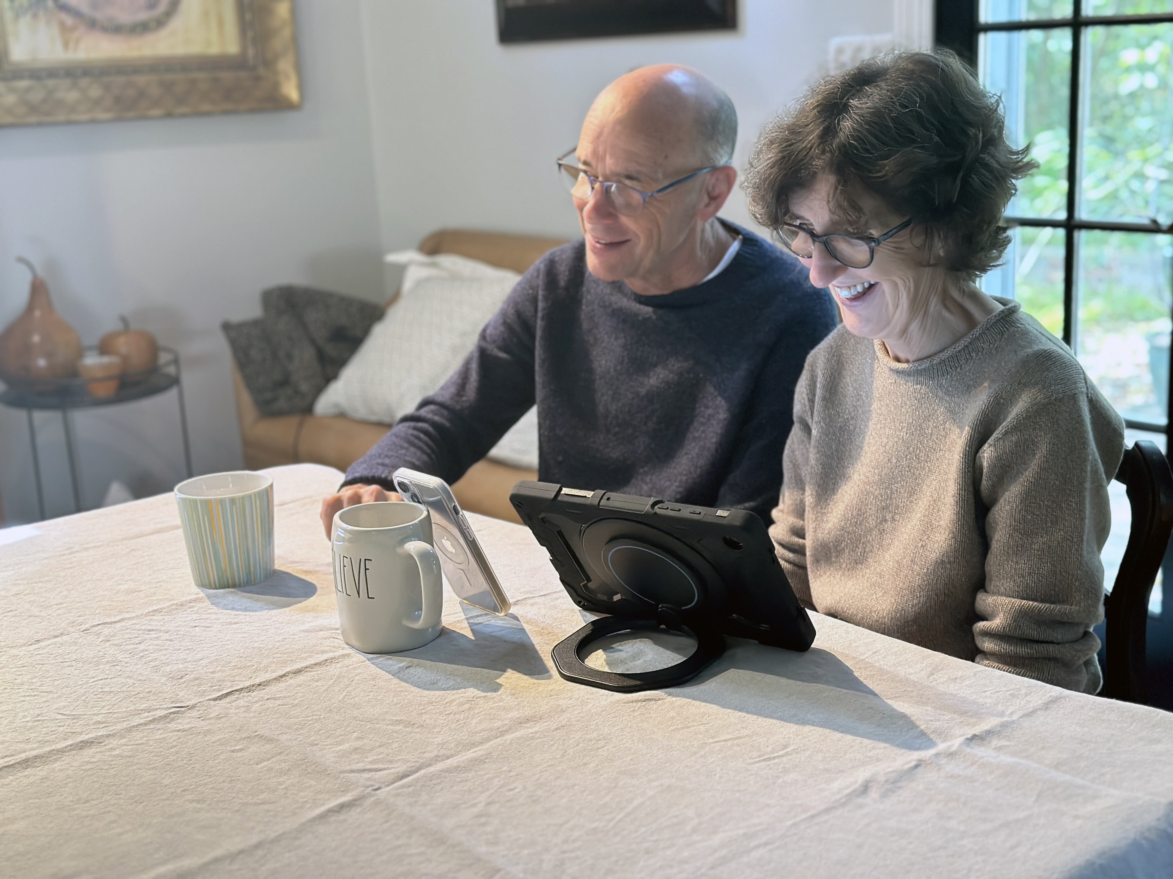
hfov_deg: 39.7
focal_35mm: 48
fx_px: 1627
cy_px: 440
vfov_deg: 30.3
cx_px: 586
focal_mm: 6.86
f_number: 1.78
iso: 400
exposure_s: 1/60
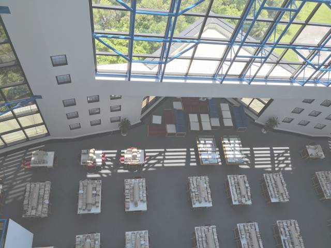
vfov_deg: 51.4
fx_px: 258
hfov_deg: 65.3
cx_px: 166
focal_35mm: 27
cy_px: 124
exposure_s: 1/633
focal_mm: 3.95
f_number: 1.6
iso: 50
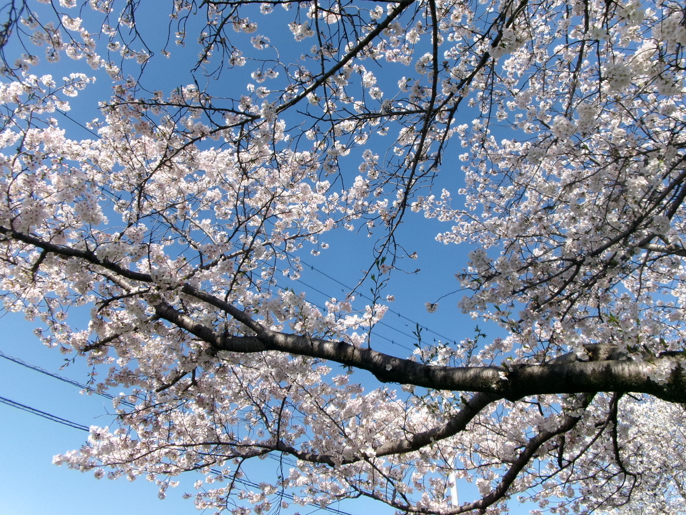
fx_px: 555
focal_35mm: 28
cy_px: 258
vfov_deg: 49.7
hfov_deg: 63.4
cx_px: 343
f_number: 10.8
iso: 100
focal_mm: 5.1
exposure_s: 1/100
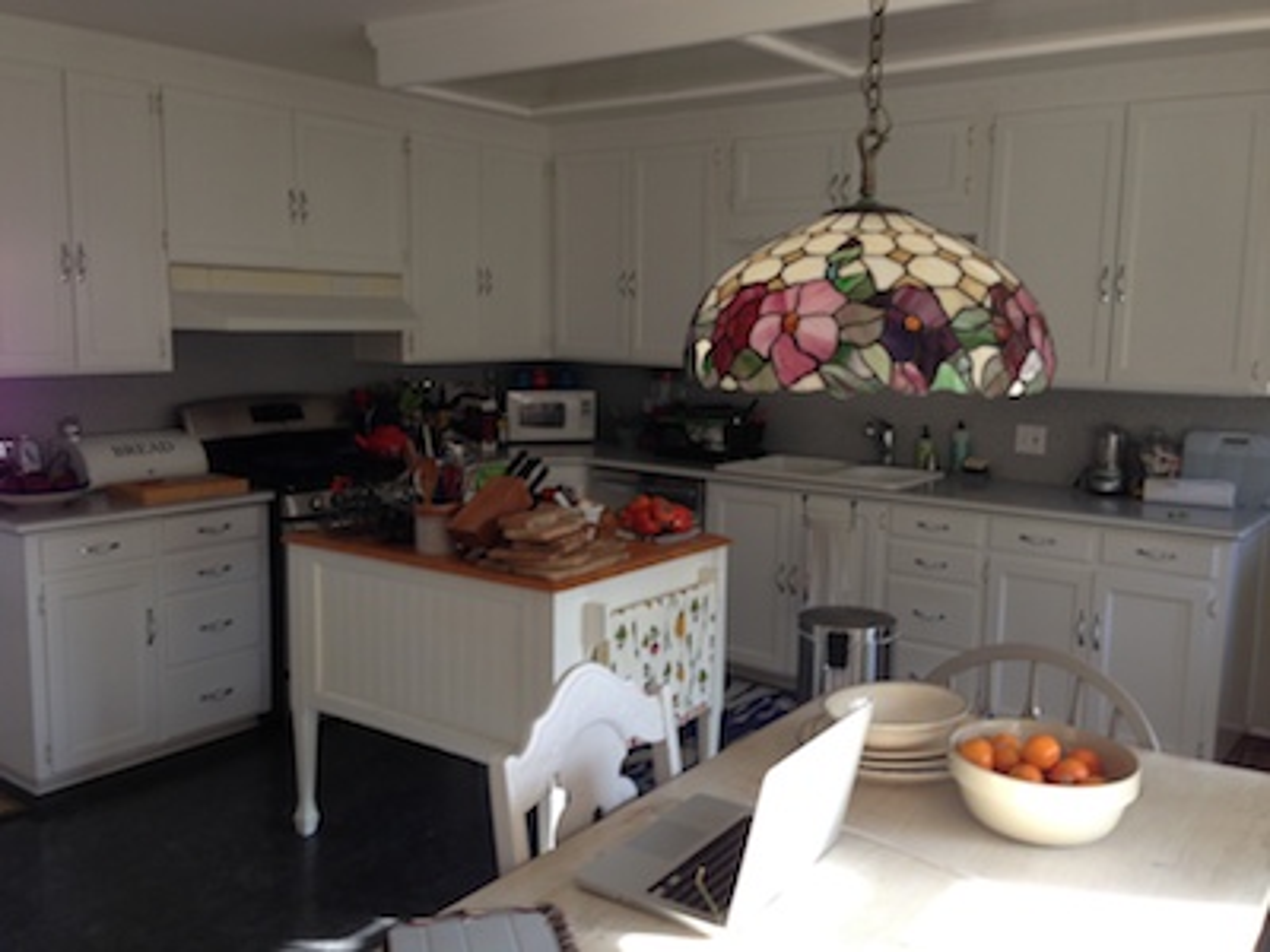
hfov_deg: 55.4
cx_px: 635
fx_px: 1211
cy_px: 476
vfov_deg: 42.9
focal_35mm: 33
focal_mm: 4.12
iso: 50
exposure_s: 1/20
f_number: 2.4
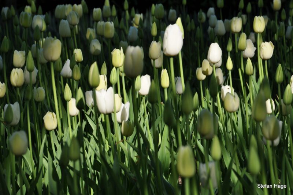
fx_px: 1281
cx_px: 146
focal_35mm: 158
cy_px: 98
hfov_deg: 13.1
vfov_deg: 8.7
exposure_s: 1/400
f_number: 8
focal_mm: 105
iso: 200
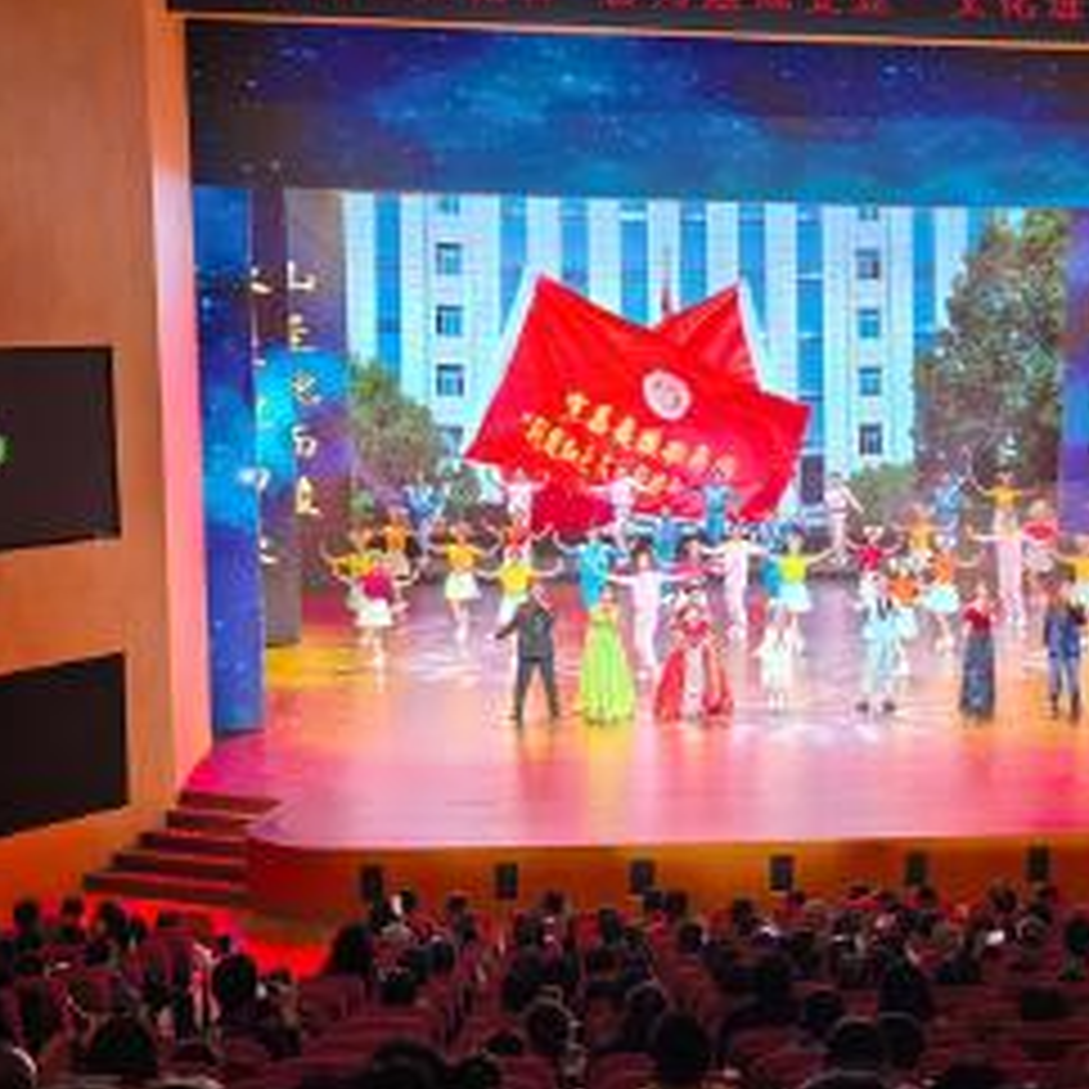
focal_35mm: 54
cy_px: 576
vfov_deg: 31.6
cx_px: 842
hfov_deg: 31.0
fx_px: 1922
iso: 125
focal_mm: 6.98
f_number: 1.4
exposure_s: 1/100
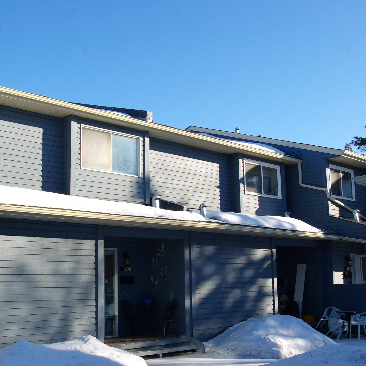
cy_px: 183
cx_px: 135
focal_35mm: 46
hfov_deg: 36.6
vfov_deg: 36.8
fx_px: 550
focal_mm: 24
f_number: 13
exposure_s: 1/750
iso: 800
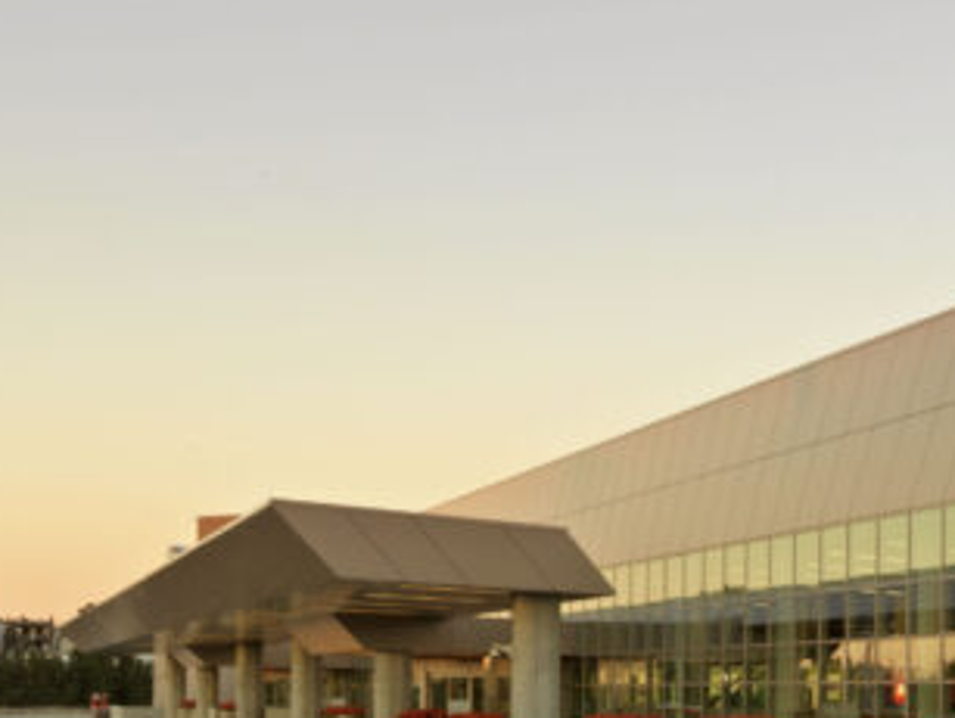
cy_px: 687
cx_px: 1297
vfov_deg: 20.5
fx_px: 1933
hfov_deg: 23.8
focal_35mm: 70
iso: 100
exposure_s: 2.5
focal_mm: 28
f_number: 32
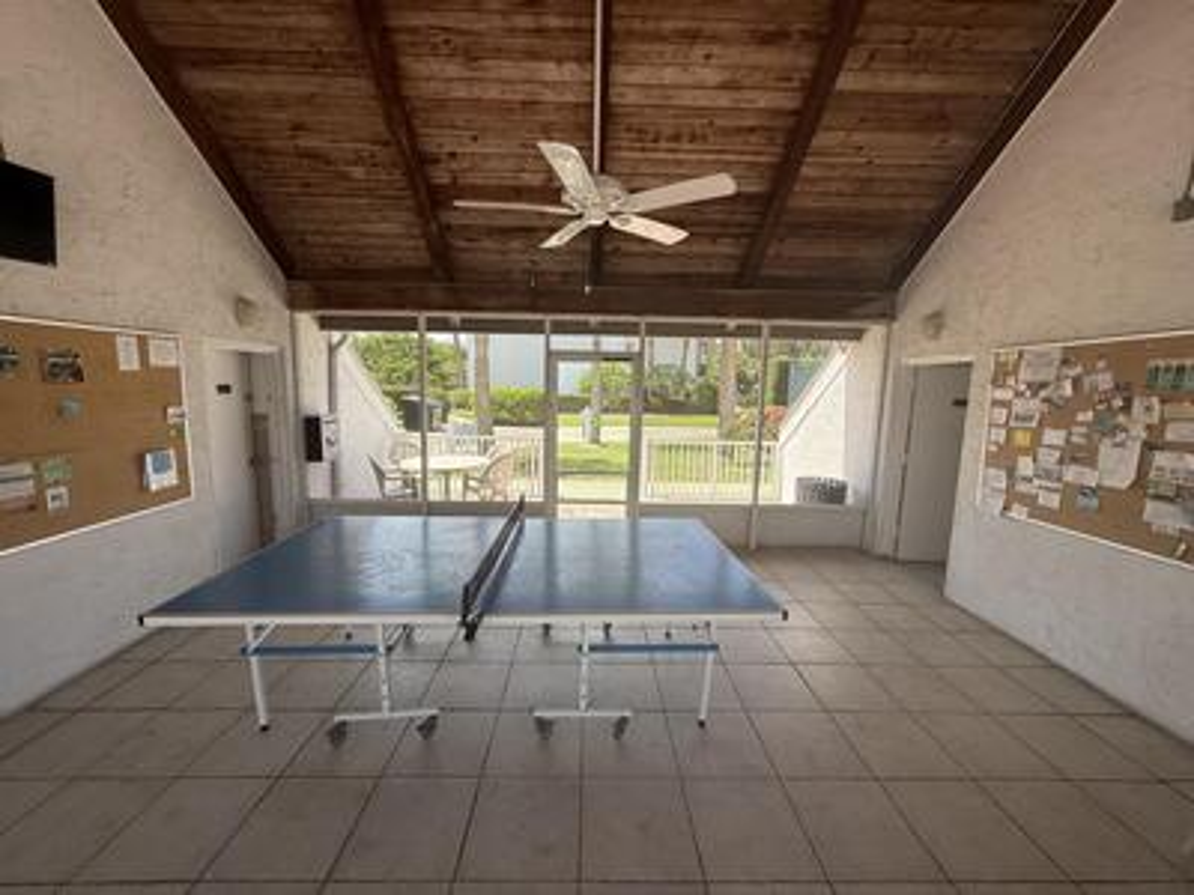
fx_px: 483
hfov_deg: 102.1
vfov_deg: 85.7
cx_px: 597
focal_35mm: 14
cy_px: 448
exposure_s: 1/344
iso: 50
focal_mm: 2.22
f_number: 2.2
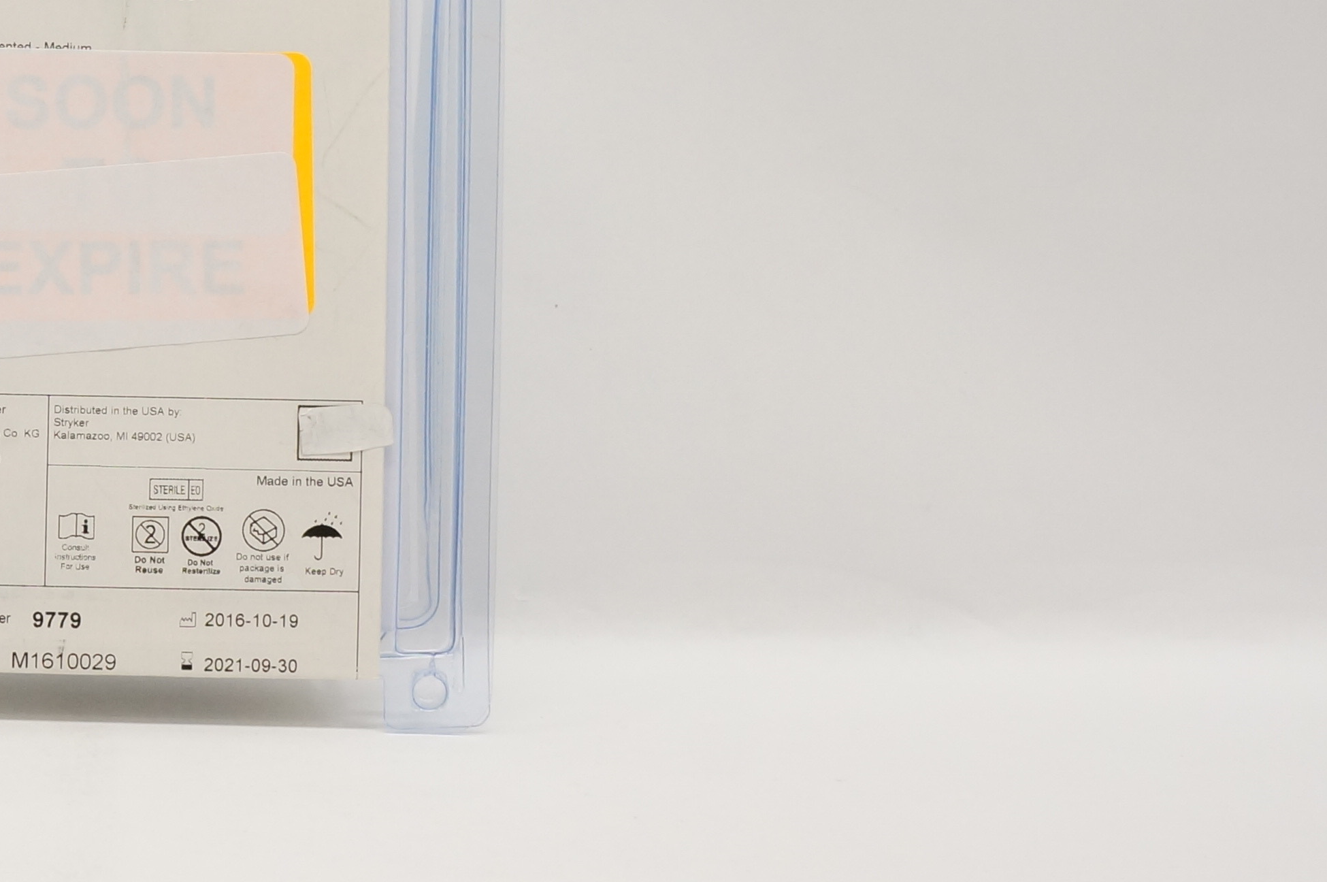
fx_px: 2504
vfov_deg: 19.9
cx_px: 39
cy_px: 245
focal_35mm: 68
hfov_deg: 28.1
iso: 800
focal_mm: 18
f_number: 6.3
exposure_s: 1/200
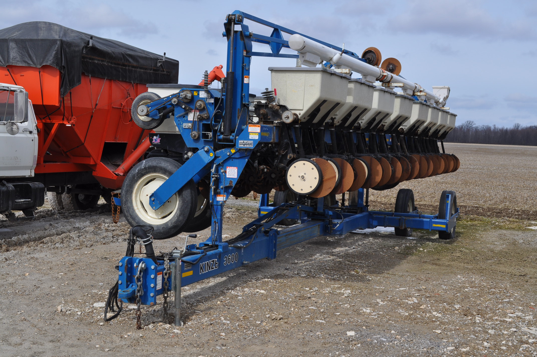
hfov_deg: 37.9
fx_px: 782
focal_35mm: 52
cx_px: 268
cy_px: 178
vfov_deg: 25.7
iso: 200
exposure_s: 1/400
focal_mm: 35
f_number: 10
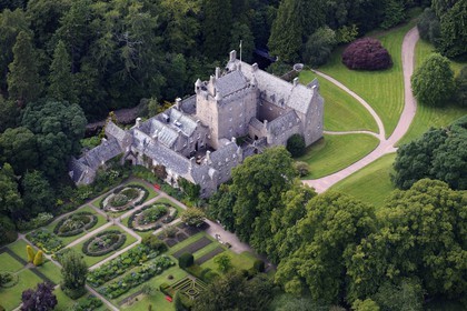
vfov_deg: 6.9
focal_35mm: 200
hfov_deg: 10.3
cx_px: 234
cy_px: 156
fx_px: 2594
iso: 400
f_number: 4.5
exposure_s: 1/800
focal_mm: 200
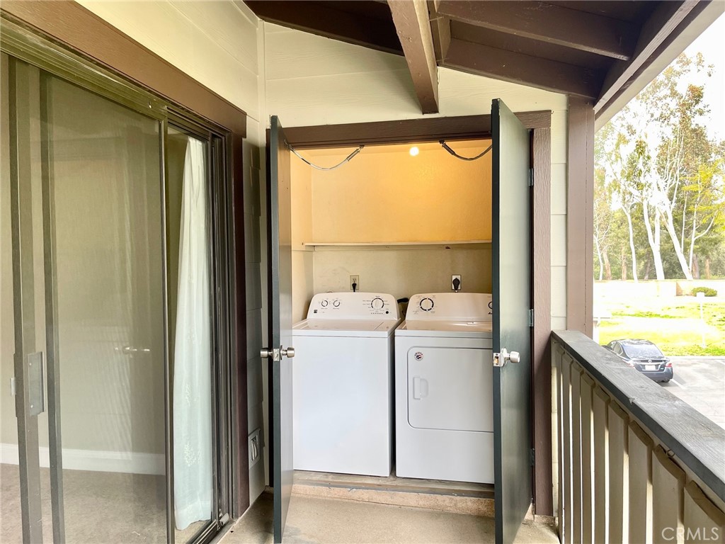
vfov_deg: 53.1
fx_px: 545
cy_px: 272
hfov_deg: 67.3
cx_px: 362
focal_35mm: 26
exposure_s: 1/121
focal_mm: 5.1
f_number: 1.6
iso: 50
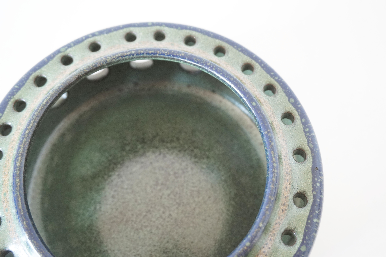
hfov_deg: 49.6
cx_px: 193
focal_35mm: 39
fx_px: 418
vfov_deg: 34.2
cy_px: 128
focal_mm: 26
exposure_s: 1/60
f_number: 4.5
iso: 1000
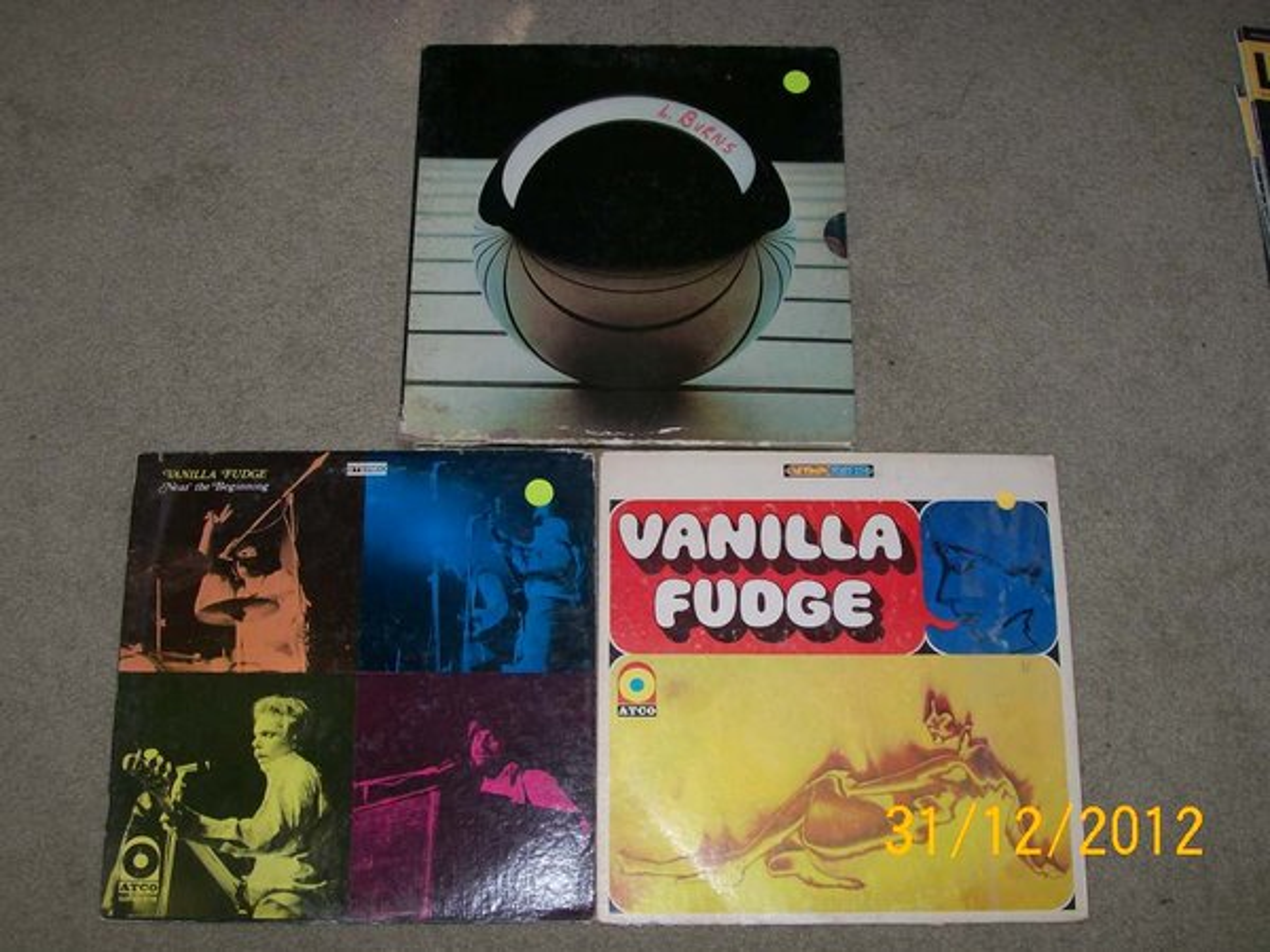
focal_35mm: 45
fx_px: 1651
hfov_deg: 42.1
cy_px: 476
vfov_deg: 32.2
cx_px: 635
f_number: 3
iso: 80
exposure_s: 1/73.1
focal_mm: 7.6
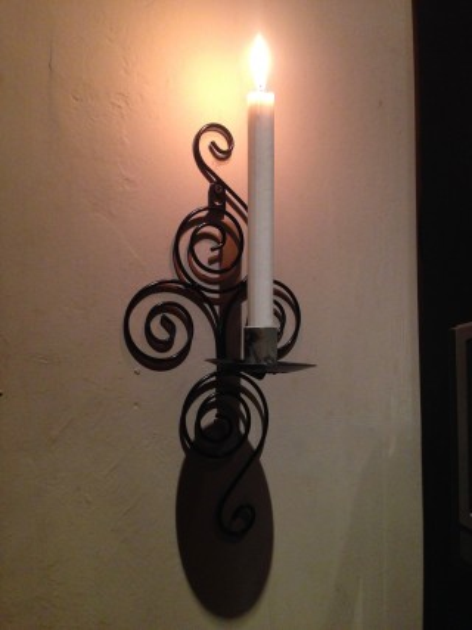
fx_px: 600
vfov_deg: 55.4
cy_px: 315
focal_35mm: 33
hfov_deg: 42.9
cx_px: 236
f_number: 2.4
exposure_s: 1/20
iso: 250
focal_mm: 4.12
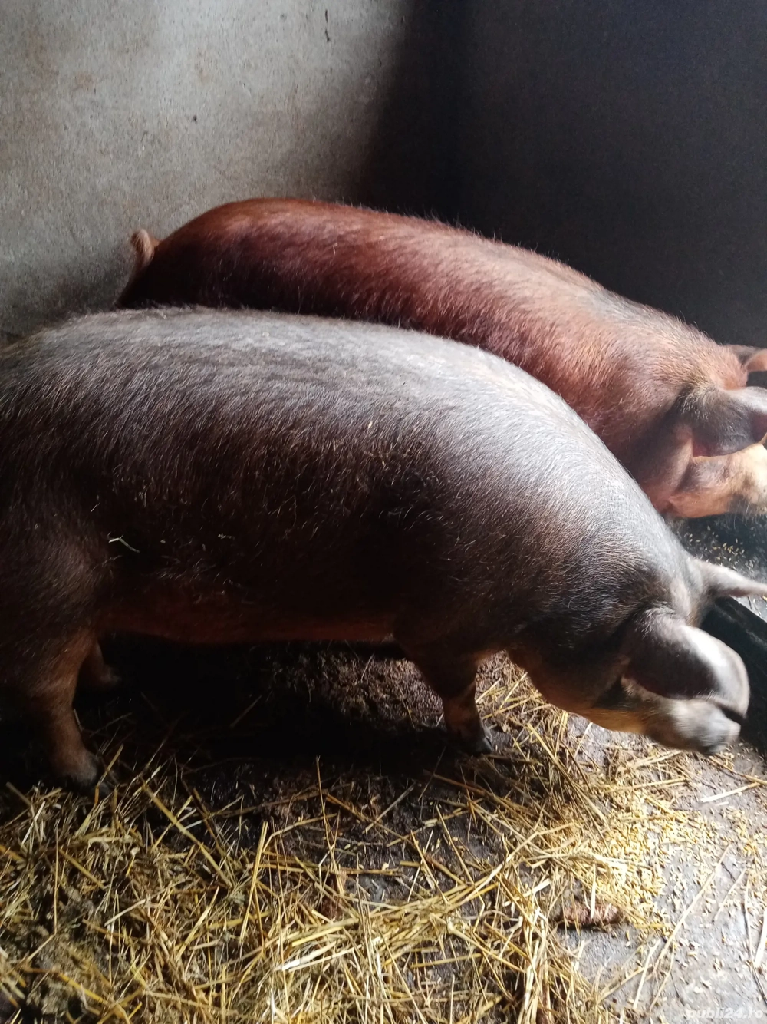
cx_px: 384
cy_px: 512
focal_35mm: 26
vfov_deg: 67.3
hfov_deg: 53.0
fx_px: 768
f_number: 1.8
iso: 356
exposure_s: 1/33.3
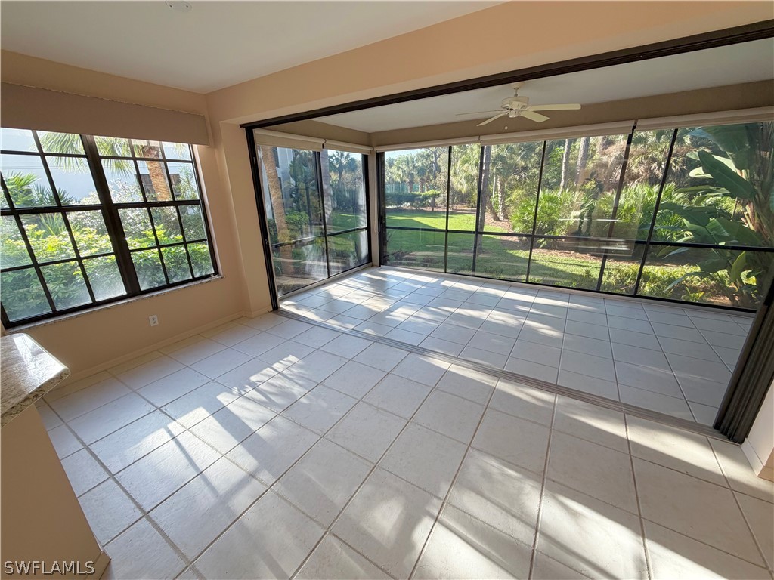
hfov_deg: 102.1
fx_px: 313
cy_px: 290
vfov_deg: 85.7
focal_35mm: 14
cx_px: 387
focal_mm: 2.22
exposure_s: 1/121
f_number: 2.2
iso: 80
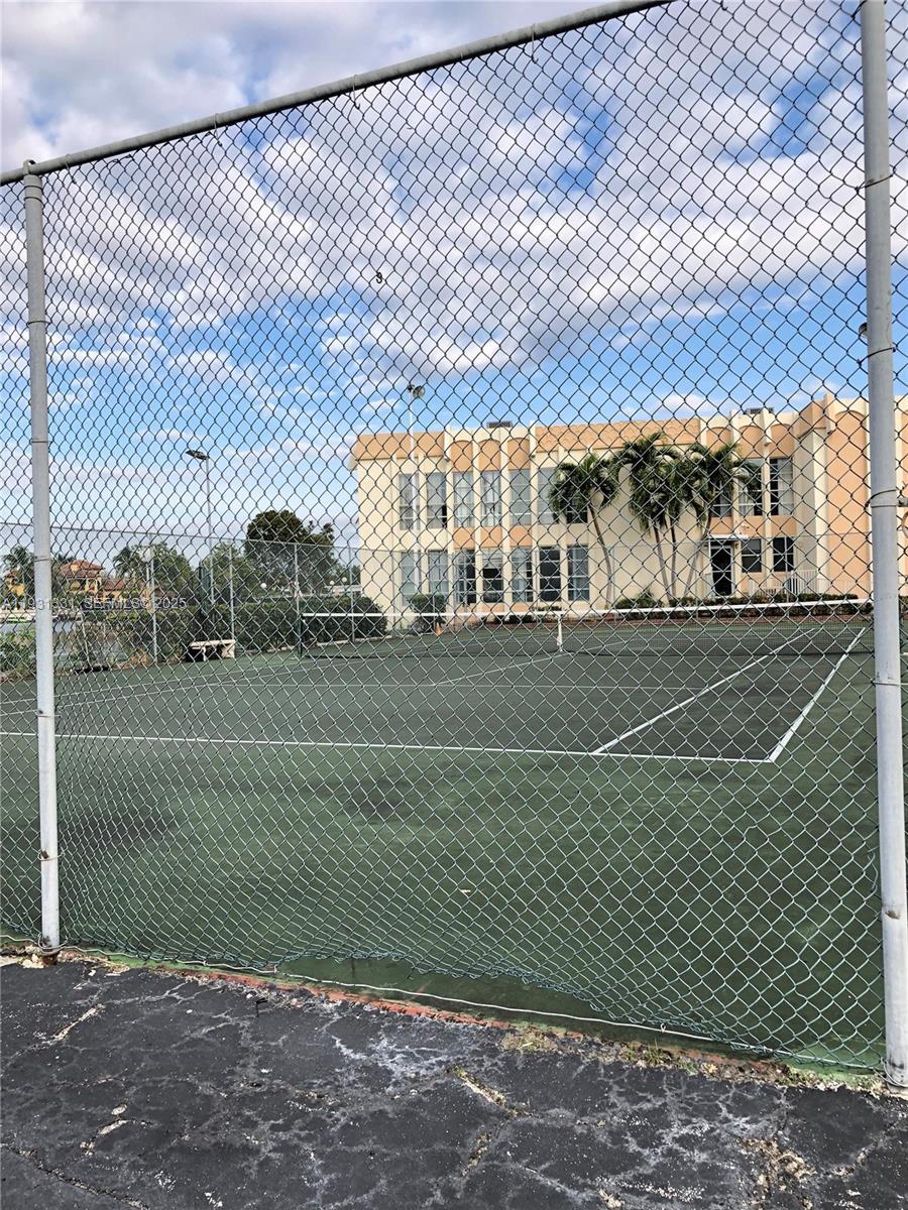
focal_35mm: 28
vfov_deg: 63.4
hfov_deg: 49.7
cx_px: 454
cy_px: 605
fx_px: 979
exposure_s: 1/517
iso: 20
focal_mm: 3.99
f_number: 1.8
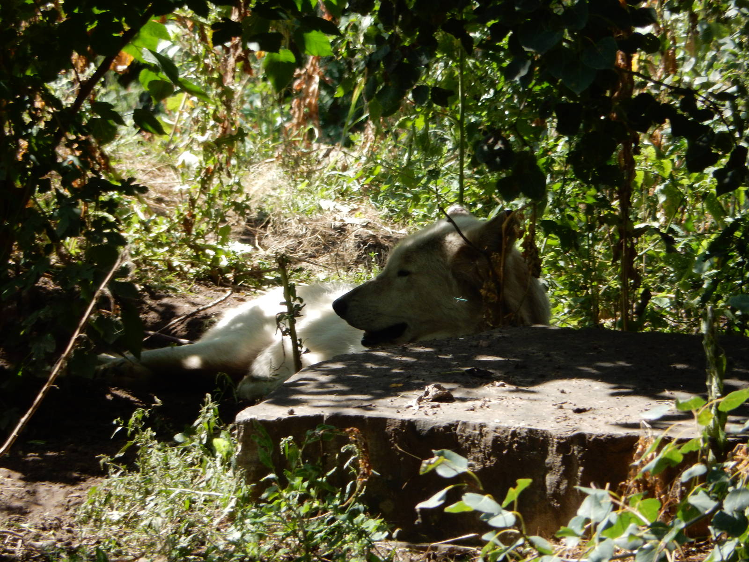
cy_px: 281
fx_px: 11901
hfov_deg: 3.6
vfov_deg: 2.7
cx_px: 374
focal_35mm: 550
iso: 160
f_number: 6.3
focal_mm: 99
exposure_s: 1/125
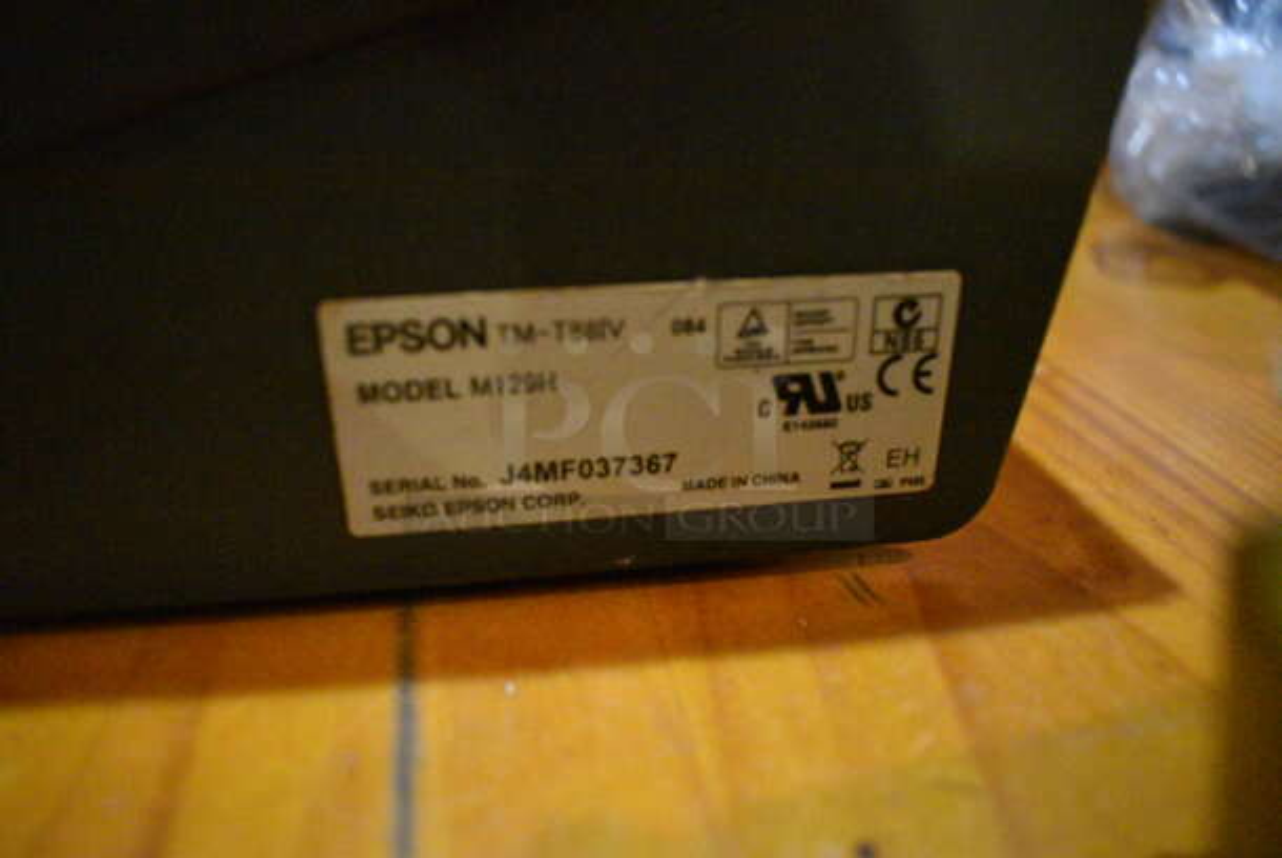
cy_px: 429
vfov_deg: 48.0
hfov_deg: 67.3
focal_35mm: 27
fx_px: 962
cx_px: 641
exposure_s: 1/125
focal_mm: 18
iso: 12800
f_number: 3.5
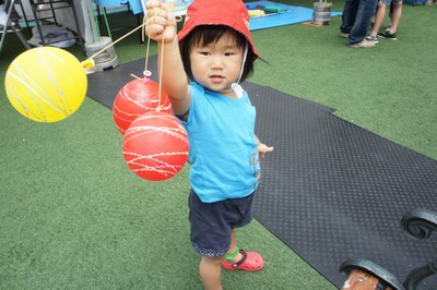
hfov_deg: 67.4
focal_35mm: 27
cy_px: 145
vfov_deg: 47.9
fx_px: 327
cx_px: 218
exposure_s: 1/250
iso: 400
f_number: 6.3
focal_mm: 18
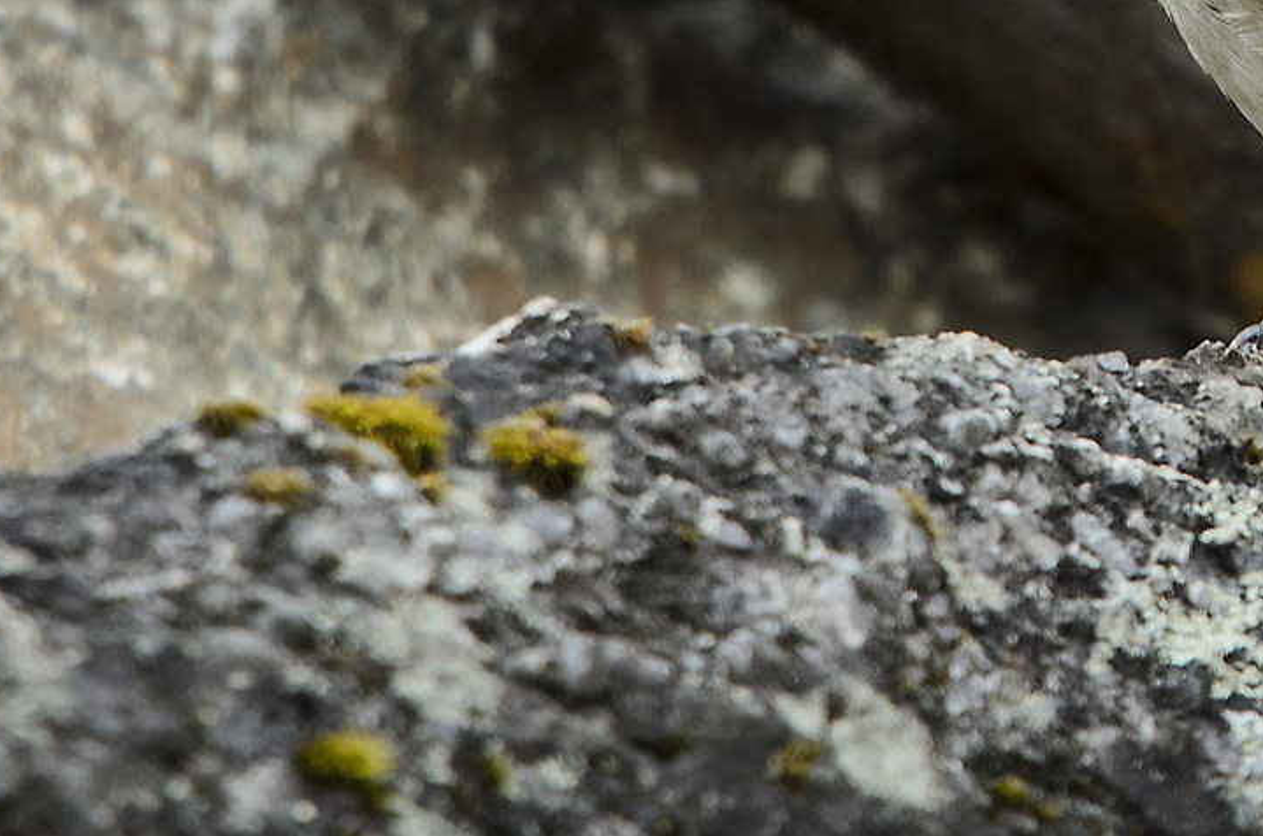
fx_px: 70151
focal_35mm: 2004
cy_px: -182
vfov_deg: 0.7
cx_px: 1635
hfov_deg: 1.0
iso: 800
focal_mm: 400
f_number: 7.1
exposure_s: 1/640
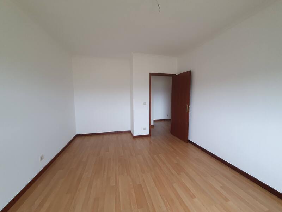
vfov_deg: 89.9
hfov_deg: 106.2
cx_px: 141
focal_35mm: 13
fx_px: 106
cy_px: 106
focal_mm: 1.8
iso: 320
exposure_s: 1/40
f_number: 2.2
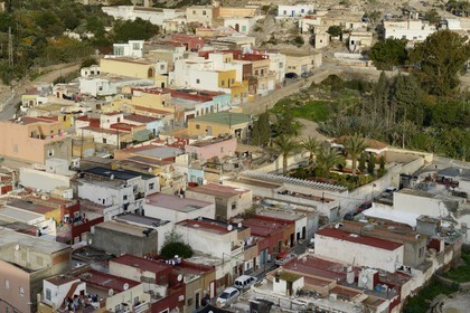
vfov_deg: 19.5
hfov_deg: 28.8
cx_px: 235
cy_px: 156
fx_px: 914
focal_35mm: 70
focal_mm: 70
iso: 200
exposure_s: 1/200
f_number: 11
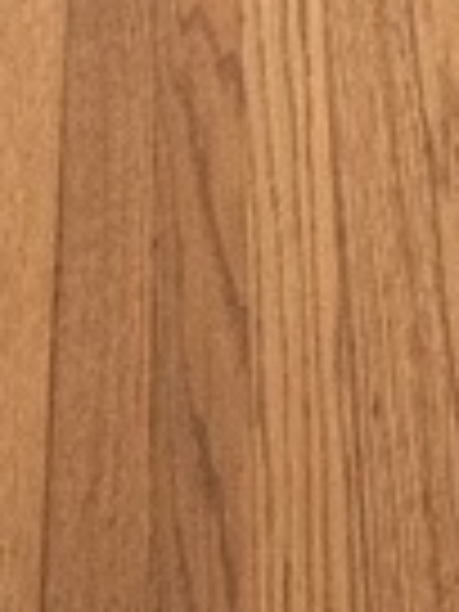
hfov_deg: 12.1
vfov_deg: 8.7
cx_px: 878
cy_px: -1710
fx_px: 1962
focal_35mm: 111
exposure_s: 1/120
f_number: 2.2
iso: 100
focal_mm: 2.22
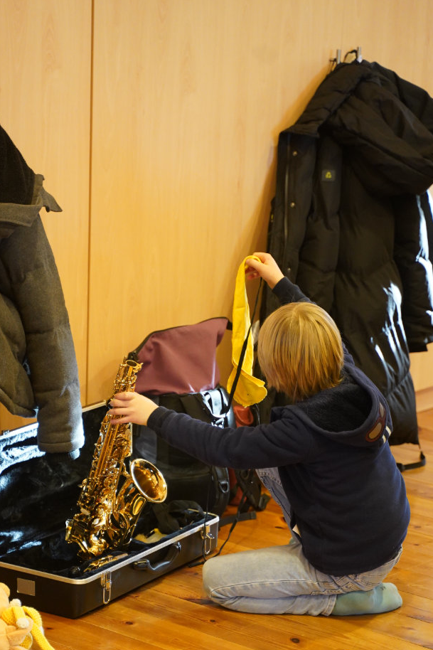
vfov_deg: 19.4
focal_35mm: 105
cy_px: 454
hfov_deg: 13.0
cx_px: 180
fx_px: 1895
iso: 3200
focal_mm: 75
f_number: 2.8
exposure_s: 1/160
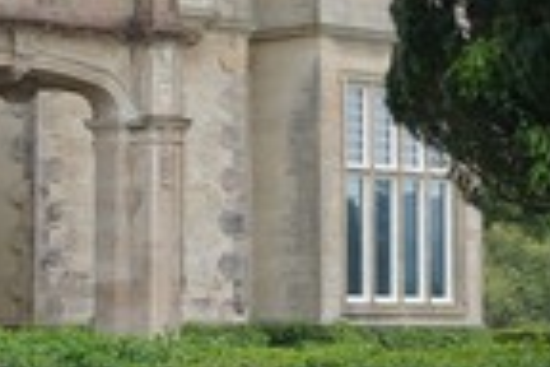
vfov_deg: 7.6
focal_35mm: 180
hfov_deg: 11.4
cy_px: -46
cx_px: 443
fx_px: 2753
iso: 500
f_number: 5.6
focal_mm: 27
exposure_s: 1/250
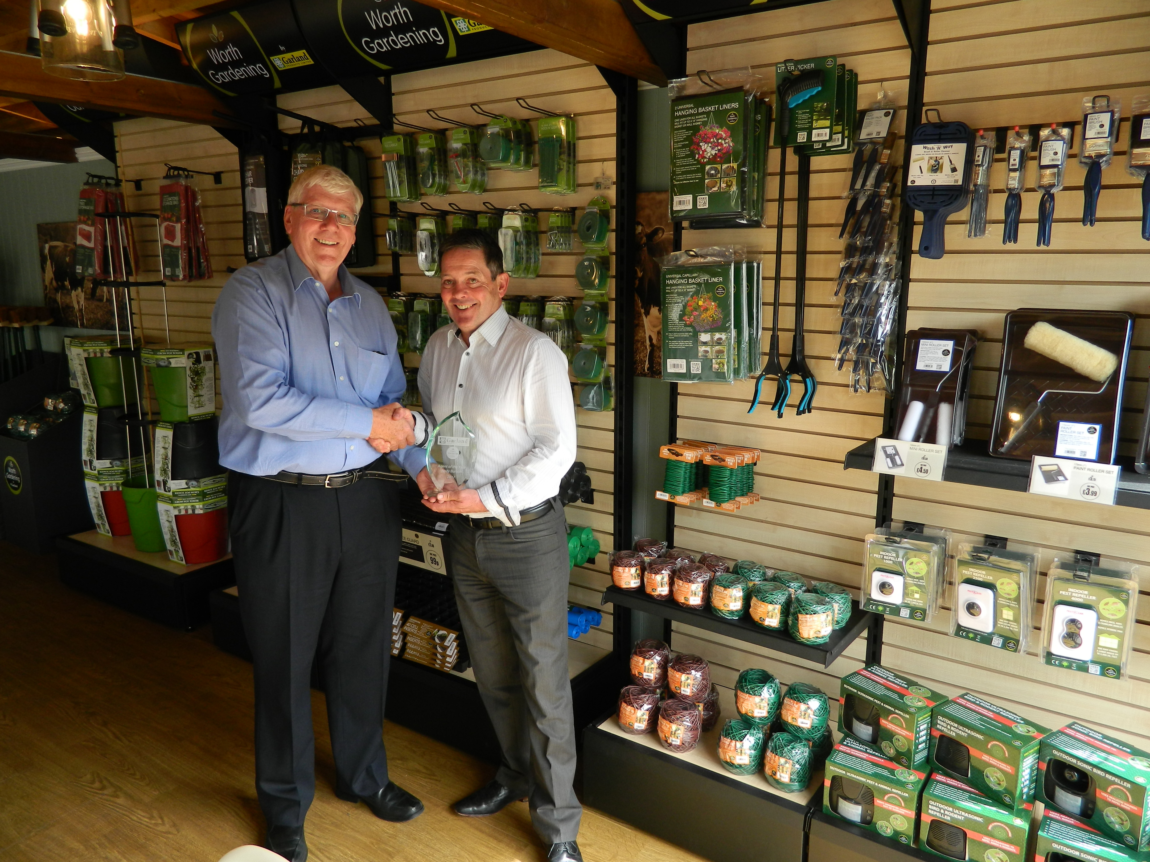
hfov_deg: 69.4
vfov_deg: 54.9
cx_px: 575
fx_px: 831
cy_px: 431
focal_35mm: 25
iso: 80
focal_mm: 4.5
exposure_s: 1/60
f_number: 3.1
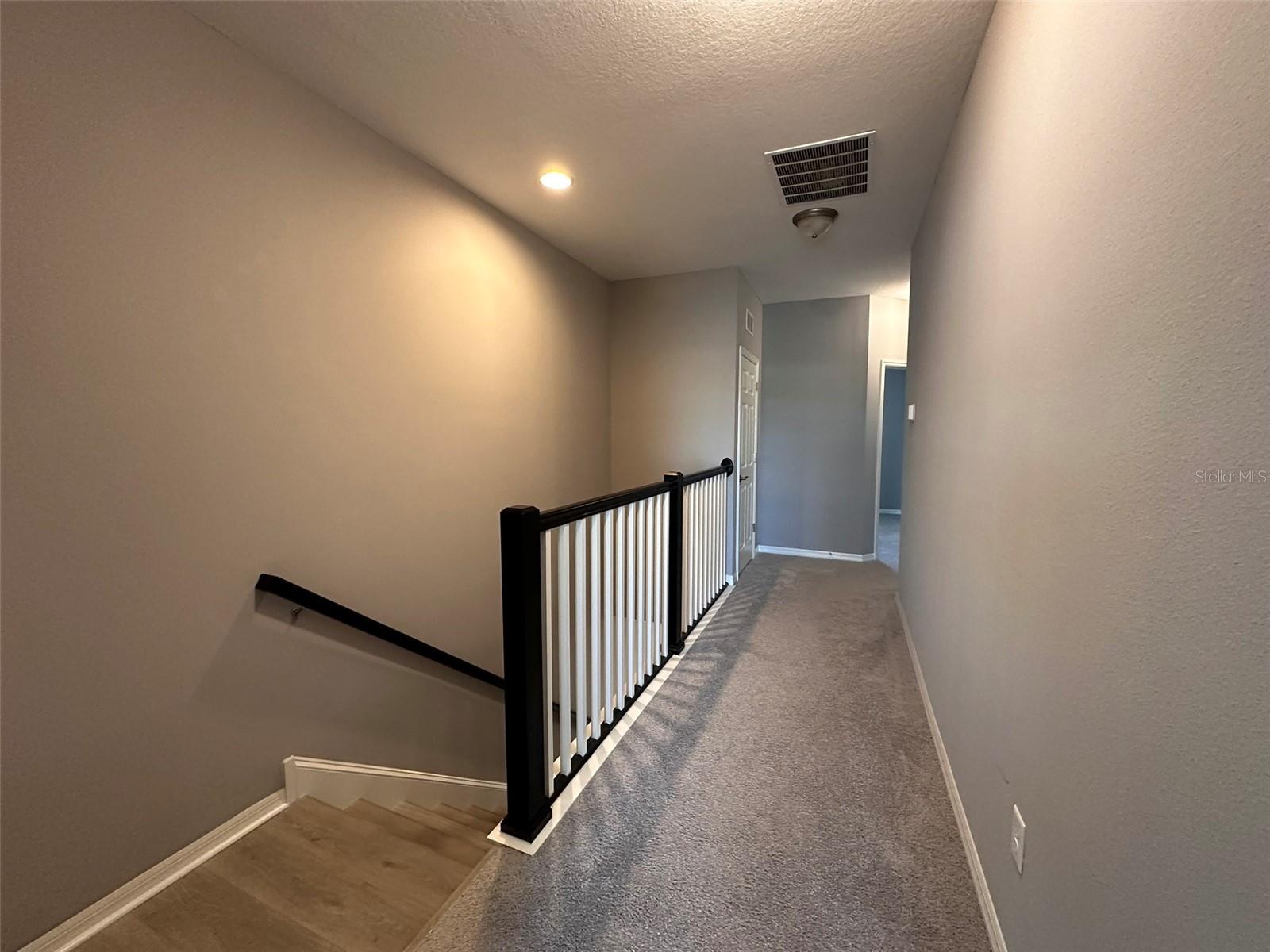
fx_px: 514
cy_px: 476
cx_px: 635
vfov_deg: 85.7
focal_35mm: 14
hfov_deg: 102.1
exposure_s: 1/60
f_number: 2.2
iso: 500
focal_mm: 2.22
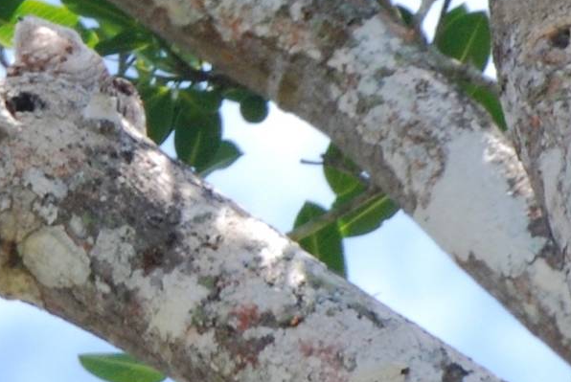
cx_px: -101
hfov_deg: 1.7
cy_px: -45
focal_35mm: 1208
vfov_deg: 1.1
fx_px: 19183
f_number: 11
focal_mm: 300
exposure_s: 1/160
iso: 400
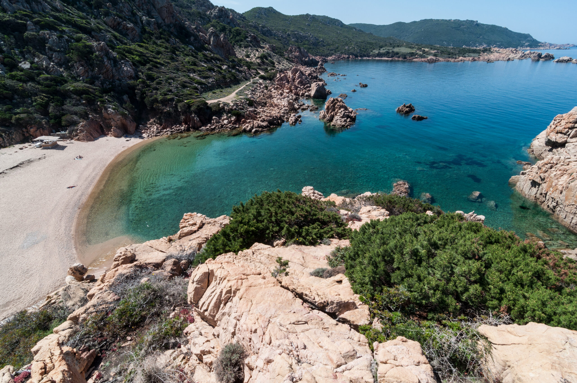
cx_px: 288
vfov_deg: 71.9
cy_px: 192
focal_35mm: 16
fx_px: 264
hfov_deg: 95.1
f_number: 14
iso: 320
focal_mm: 11
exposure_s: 1/160
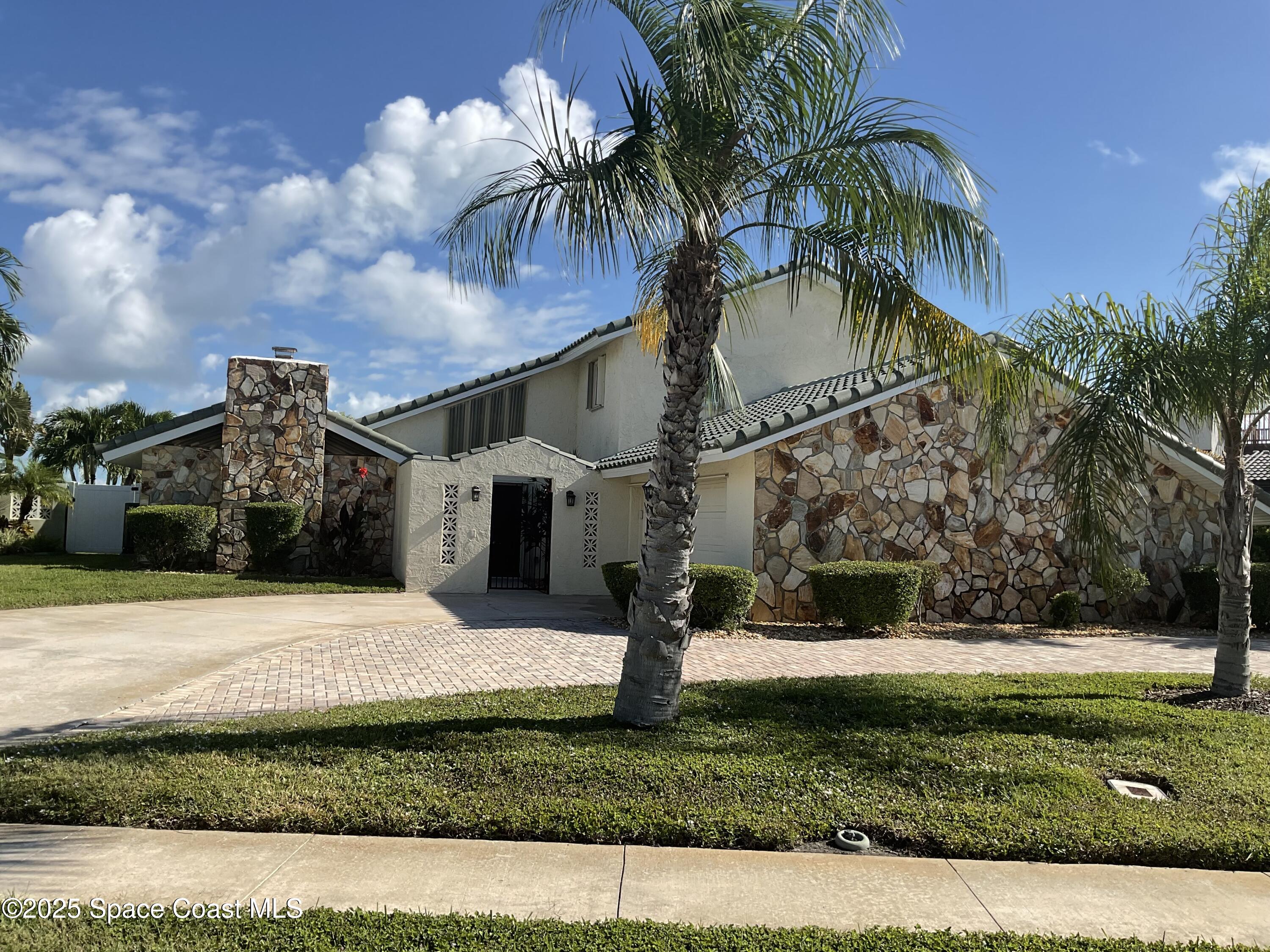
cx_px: 635
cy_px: 476
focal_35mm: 29
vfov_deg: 48.2
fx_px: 1064
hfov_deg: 61.7
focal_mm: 3
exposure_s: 1/2141
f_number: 1.8
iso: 16
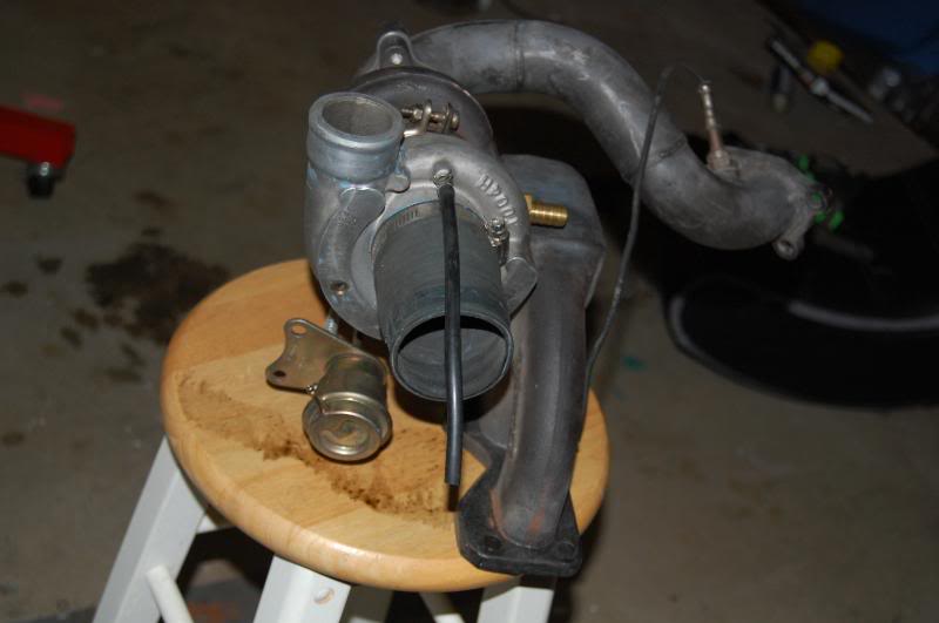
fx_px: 1485
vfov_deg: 23.7
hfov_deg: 35.1
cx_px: 470
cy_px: 312
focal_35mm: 57
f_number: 4.8
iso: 400
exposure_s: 1/60
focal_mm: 38
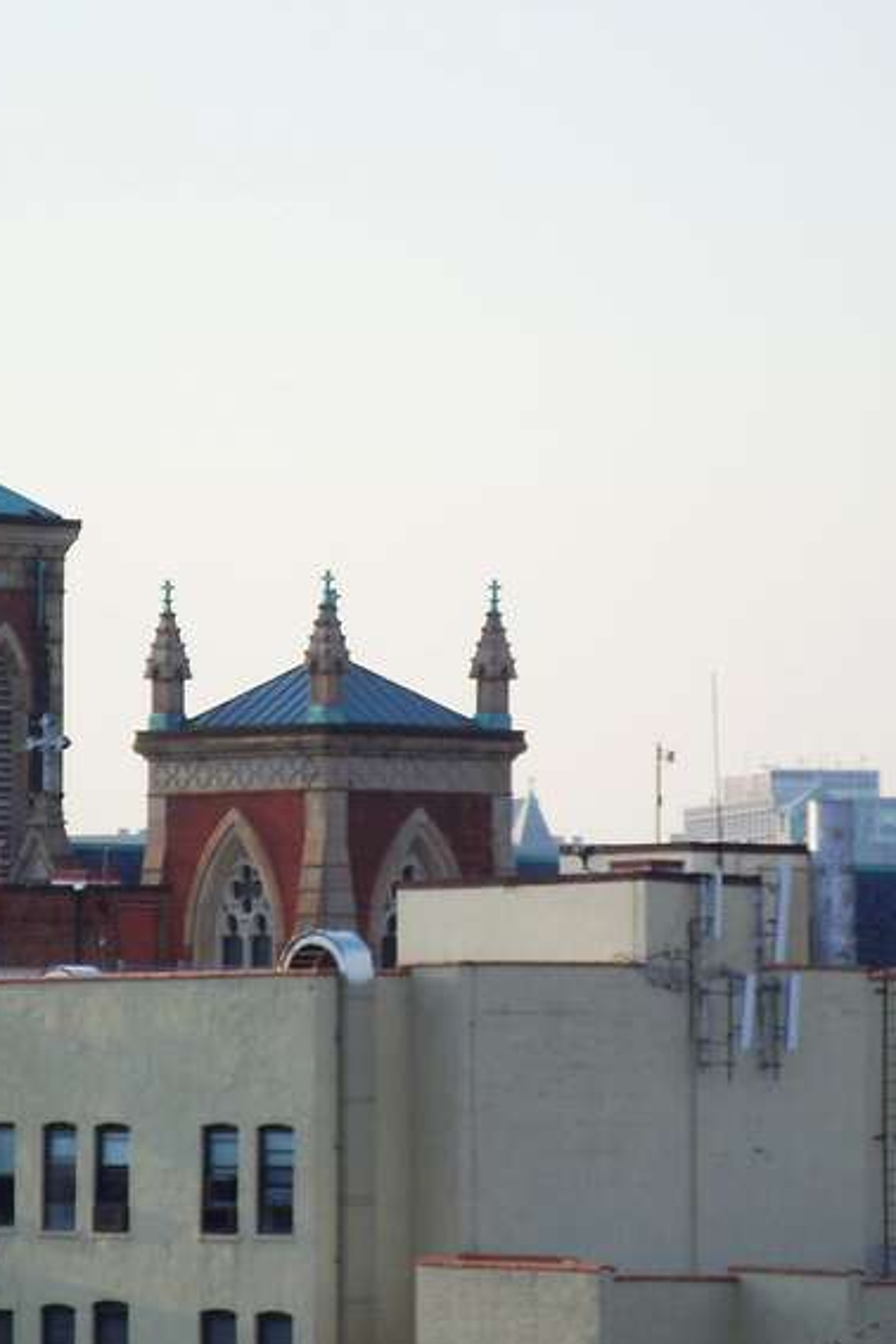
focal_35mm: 257
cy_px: 666
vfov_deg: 8.0
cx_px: 424
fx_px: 9594
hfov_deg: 5.3
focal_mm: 31.3
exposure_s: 1/250
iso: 64
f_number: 4.8
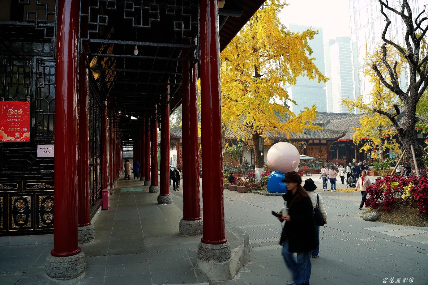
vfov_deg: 49.5
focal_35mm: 26
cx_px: 214
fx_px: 309
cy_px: 142
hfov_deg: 69.4
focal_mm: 26
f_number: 7.1
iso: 100
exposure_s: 1/50
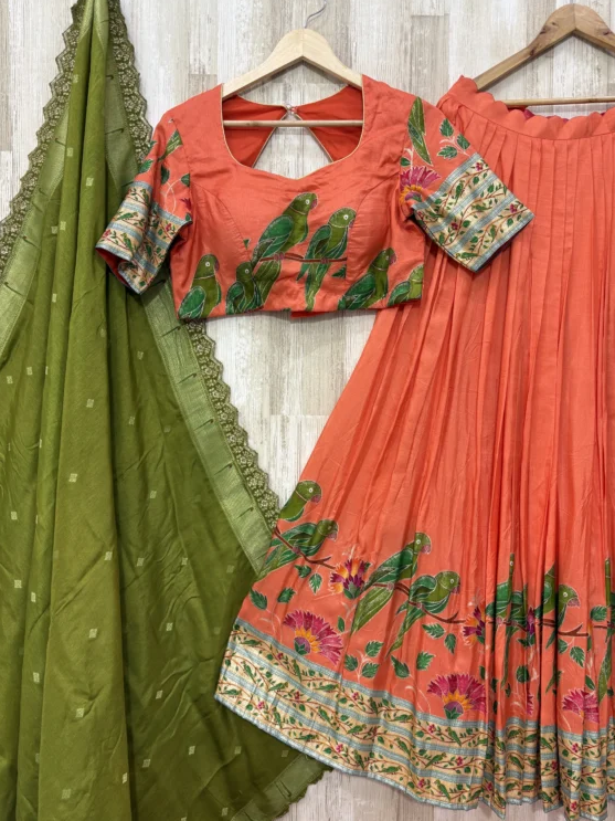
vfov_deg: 63.4
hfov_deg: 49.7
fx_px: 663
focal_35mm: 28
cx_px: 311
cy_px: 419
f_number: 1.6
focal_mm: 6
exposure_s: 1/50
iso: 80
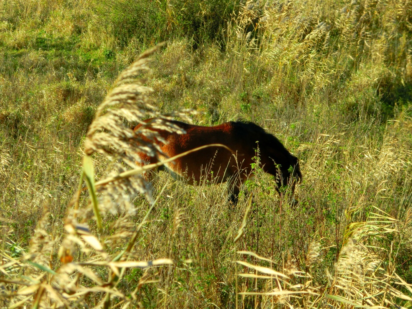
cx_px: 206
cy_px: 154
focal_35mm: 200
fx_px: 2380
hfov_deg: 9.9
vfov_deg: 7.4
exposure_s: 1/200
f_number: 5.8
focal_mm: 35.34
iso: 80
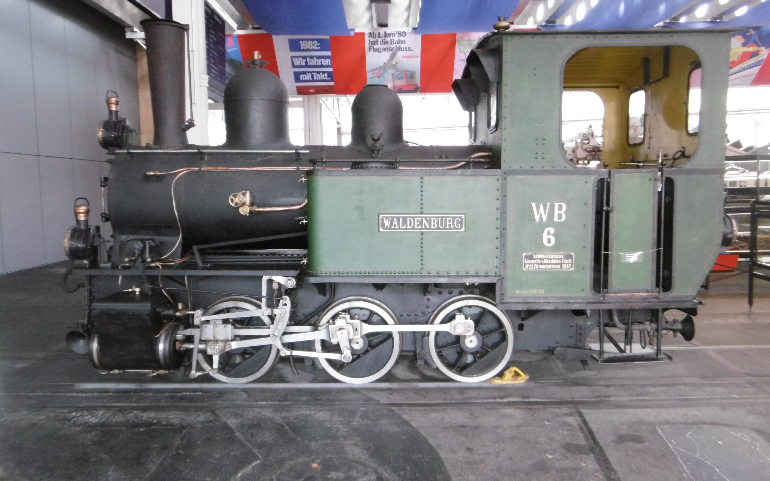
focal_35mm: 26
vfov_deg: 47.6
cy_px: 227
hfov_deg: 70.4
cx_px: 393
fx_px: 546
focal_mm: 4.3
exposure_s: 1/20
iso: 400
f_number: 3.1
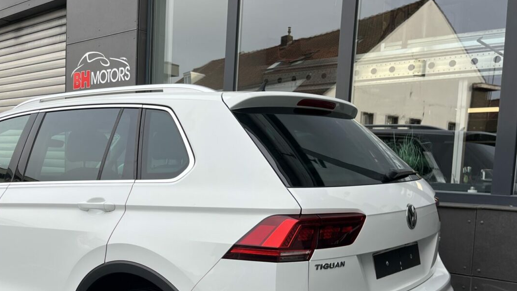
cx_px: 158
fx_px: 562
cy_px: 214
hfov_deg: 48.3
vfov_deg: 28.6
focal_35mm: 41
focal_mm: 5.1
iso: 50
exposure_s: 1/649
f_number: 1.6
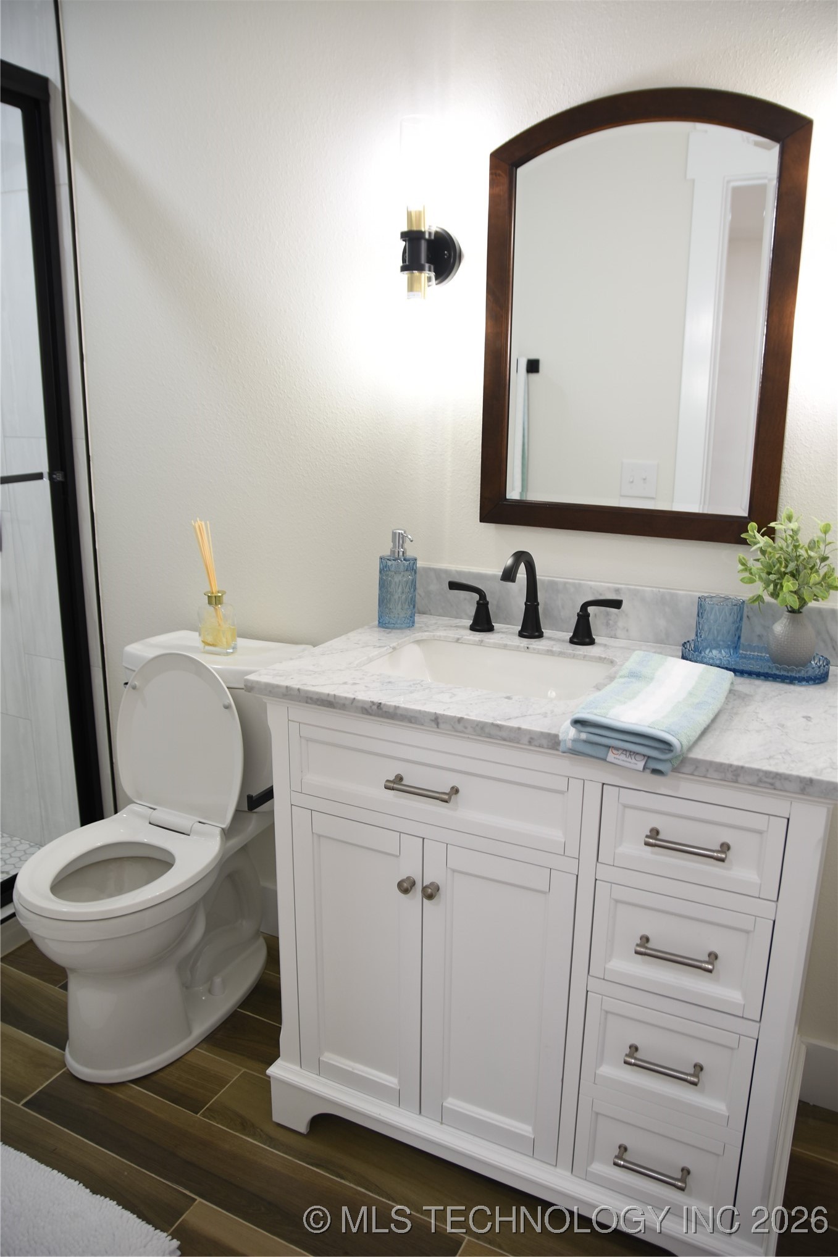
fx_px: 890
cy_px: 628
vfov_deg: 70.4
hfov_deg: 50.4
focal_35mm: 26
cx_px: 419
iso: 100
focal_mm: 17
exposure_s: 1/25
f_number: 3.2
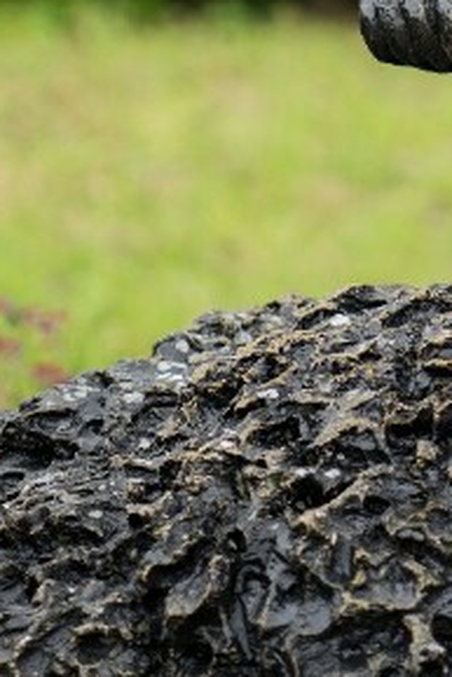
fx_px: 5812
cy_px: -370
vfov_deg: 6.6
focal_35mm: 309
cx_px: 525
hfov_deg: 4.4
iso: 100
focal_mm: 85
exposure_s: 1/320
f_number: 2.2
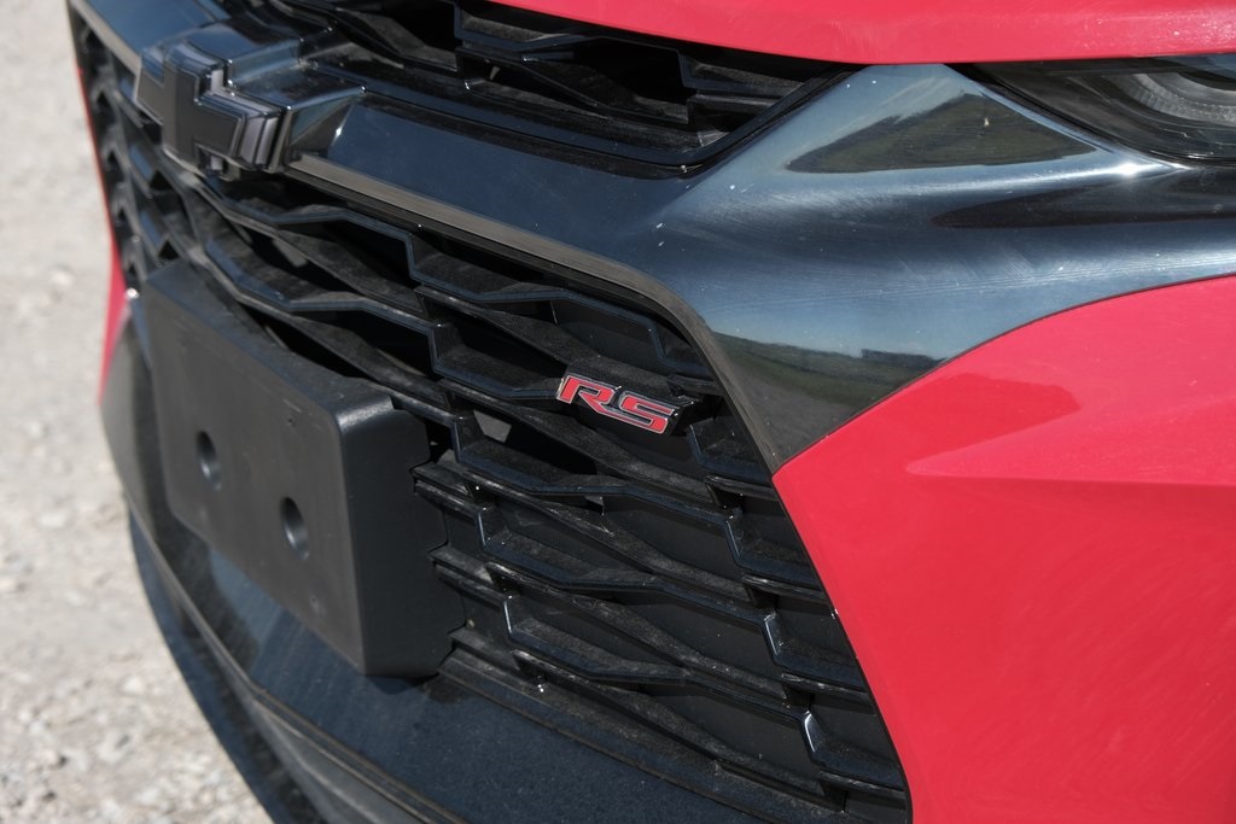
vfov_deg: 16.5
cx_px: 618
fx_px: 2850
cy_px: 412
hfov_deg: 24.5
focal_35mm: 83
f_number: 5
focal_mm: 55
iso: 160
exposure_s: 1/800
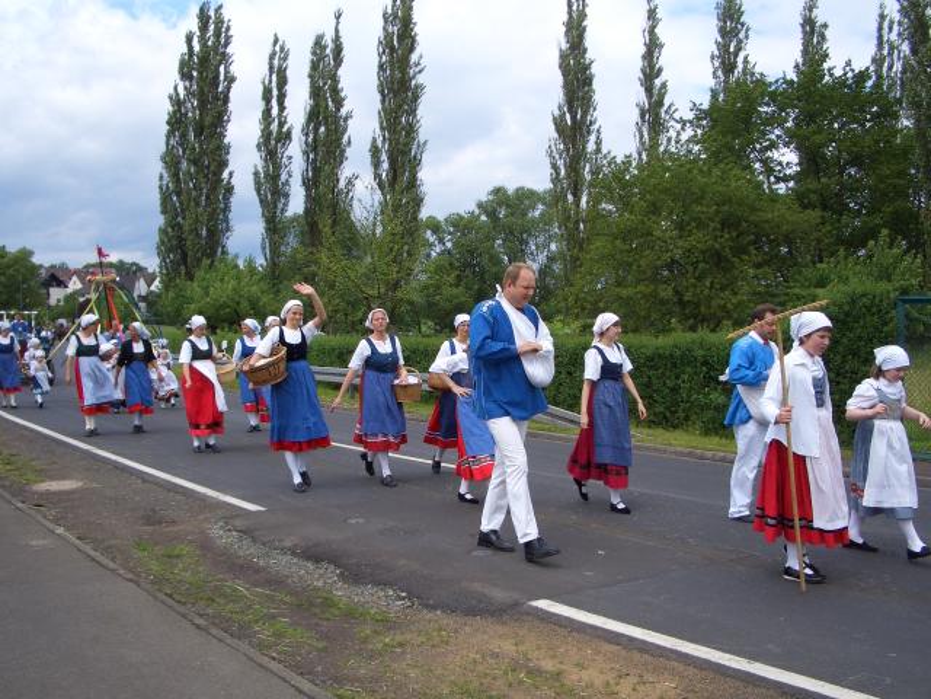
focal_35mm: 35
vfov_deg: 40.7
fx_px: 941
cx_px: 466
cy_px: 350
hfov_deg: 52.6
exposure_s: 1/800
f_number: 4.3
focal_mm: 5.8
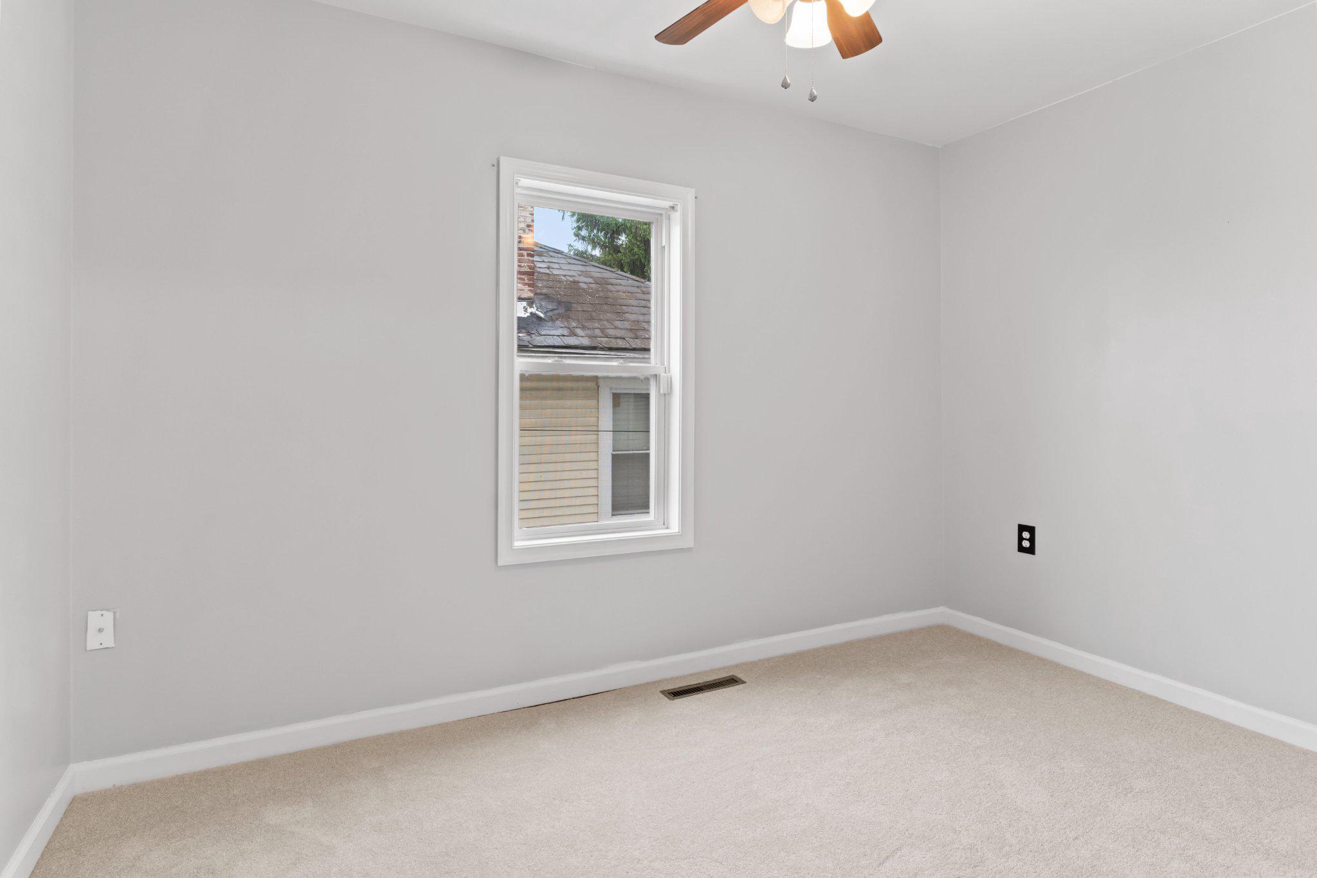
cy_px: 439
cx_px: 658
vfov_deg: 67.4
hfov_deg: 90.0
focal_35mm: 18
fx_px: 658
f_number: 8
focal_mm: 18
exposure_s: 1/6
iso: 500
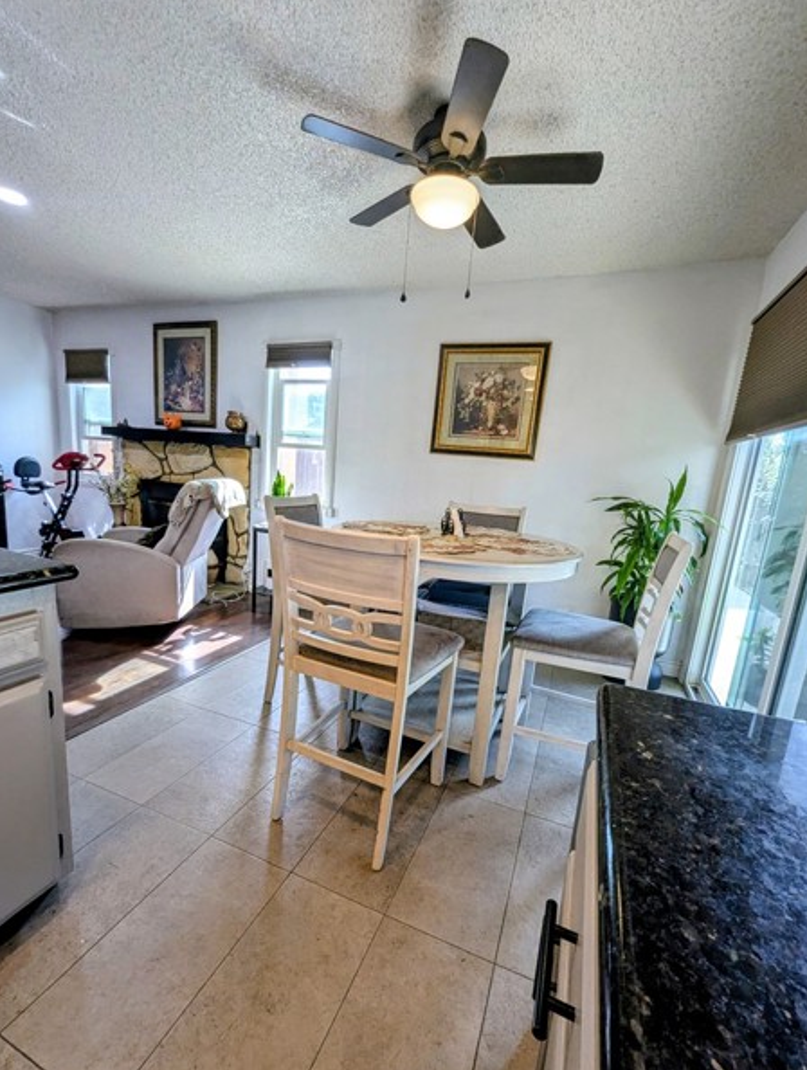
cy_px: 569
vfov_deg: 101.8
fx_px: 434
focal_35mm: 14
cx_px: 391
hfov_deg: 85.9
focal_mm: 1.95
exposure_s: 1/120
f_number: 2.2
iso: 74
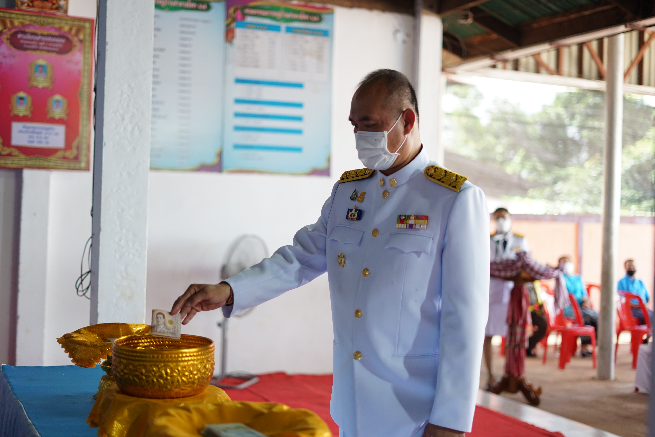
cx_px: 328
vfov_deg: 27.0
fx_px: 910
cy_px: 218
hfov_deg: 39.6
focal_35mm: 50
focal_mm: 50
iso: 400
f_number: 1.8
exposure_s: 1/160
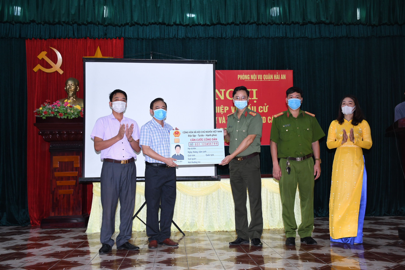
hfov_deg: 49.6
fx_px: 439
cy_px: 135
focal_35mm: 39
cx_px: 202
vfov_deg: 34.2
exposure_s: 1/200
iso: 800
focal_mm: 26
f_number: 5
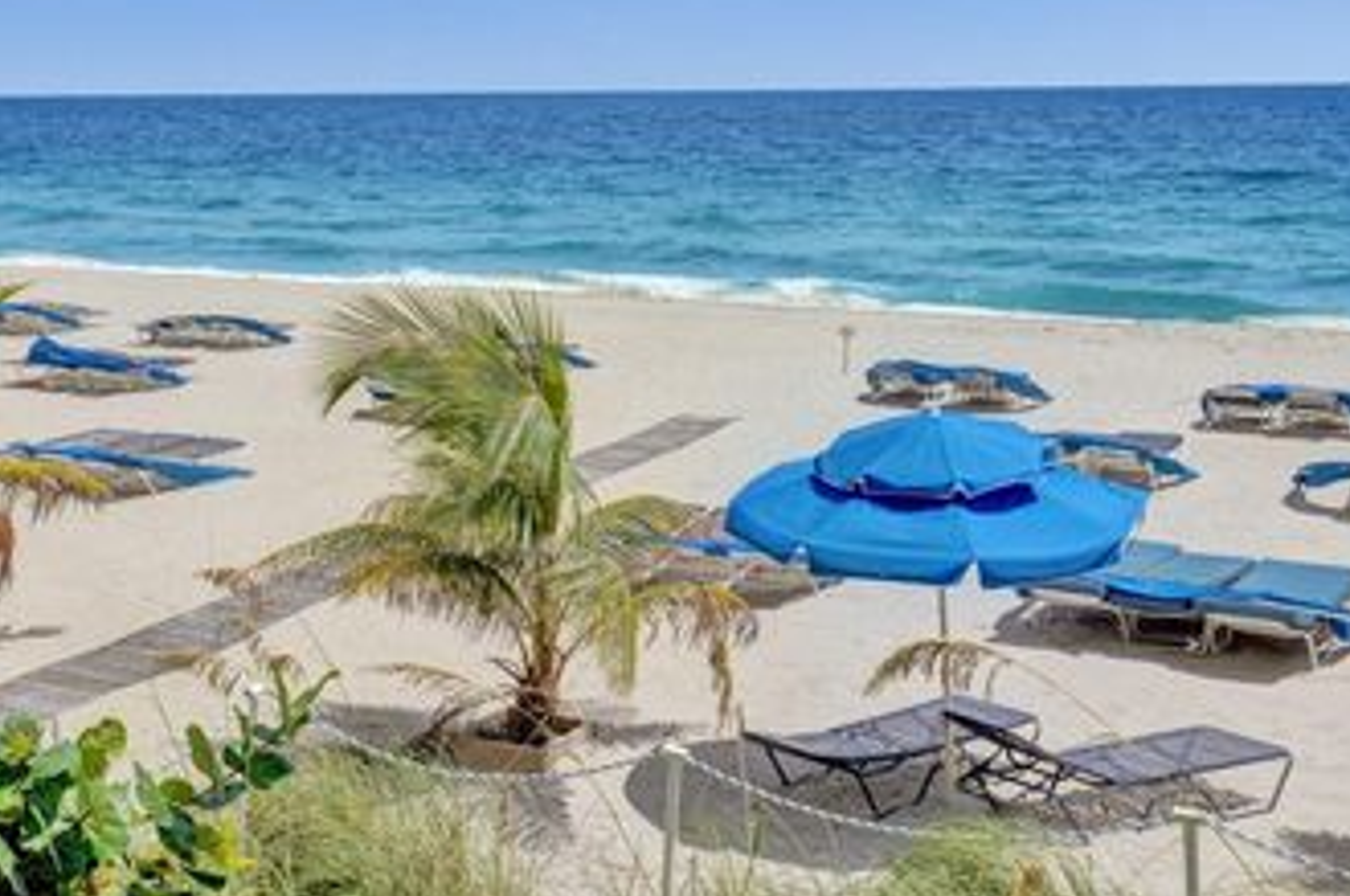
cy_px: 229
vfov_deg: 25.2
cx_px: 430
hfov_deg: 37.1
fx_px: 1985
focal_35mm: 53
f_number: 11
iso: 125
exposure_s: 1/200
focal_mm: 35
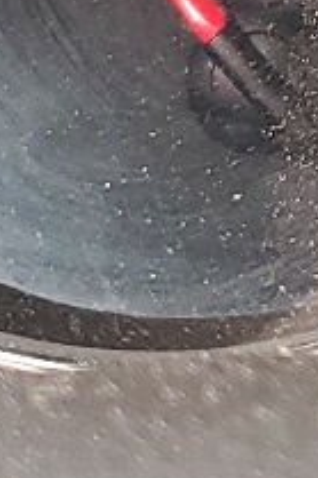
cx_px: 936
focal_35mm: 207
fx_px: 2747
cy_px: -274
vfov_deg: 9.6
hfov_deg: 6.1
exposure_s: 1/120
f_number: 1.5
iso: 71
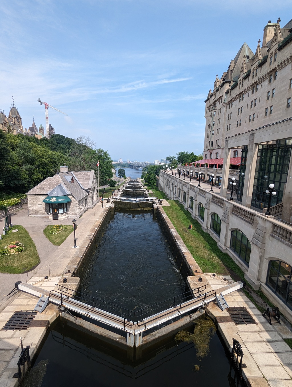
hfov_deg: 78.2
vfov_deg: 94.4
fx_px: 180
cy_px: 194
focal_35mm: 16
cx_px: 146
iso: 50
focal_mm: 2.35
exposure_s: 1/1070
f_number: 2.2
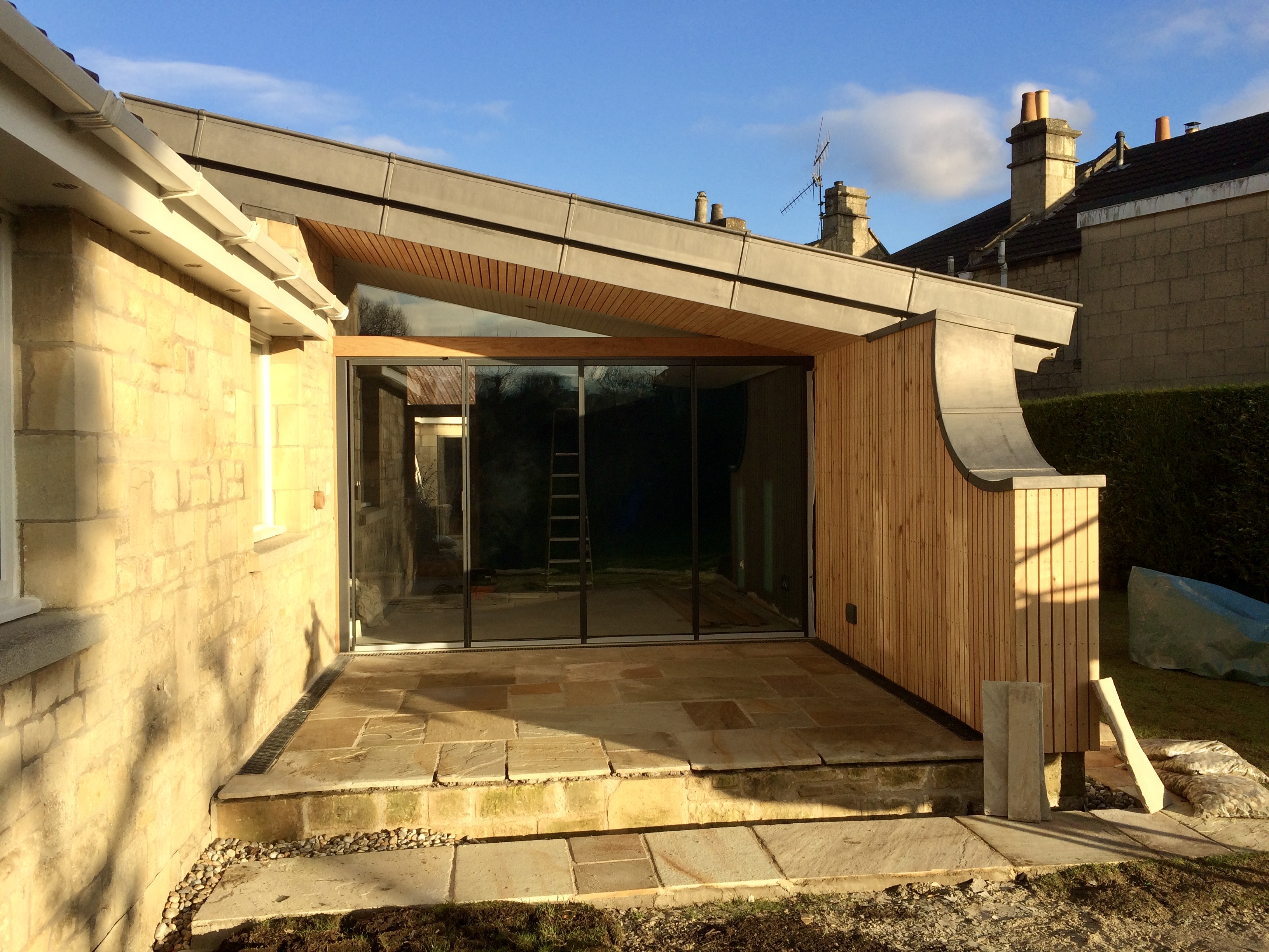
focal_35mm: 29
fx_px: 1063
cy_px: 476
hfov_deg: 61.7
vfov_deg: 48.2
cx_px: 634
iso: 32
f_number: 2.2
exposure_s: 1/1140
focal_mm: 4.15
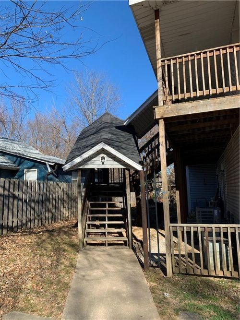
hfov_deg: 53.0
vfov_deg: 67.3
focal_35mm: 26
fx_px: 240
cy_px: 160
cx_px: 120
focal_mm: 4.25
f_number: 1.8
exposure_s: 1/1111
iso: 25
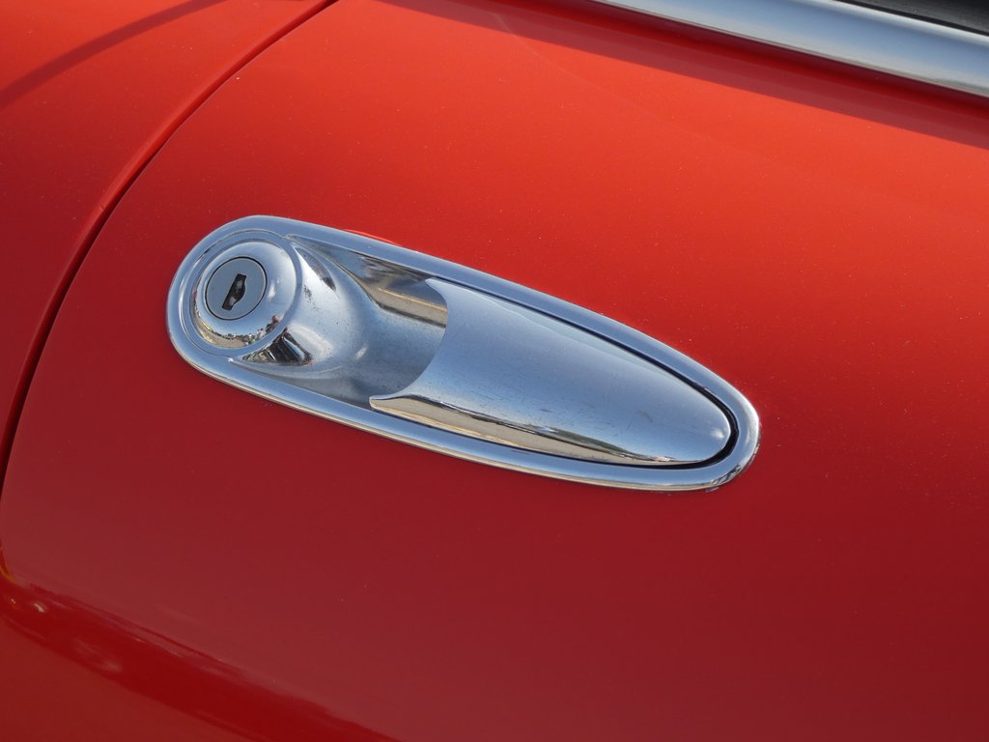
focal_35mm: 130
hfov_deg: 15.2
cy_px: 371
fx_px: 3714
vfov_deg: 11.4
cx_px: 494
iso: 80
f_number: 5.2
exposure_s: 1/320
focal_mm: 23.3
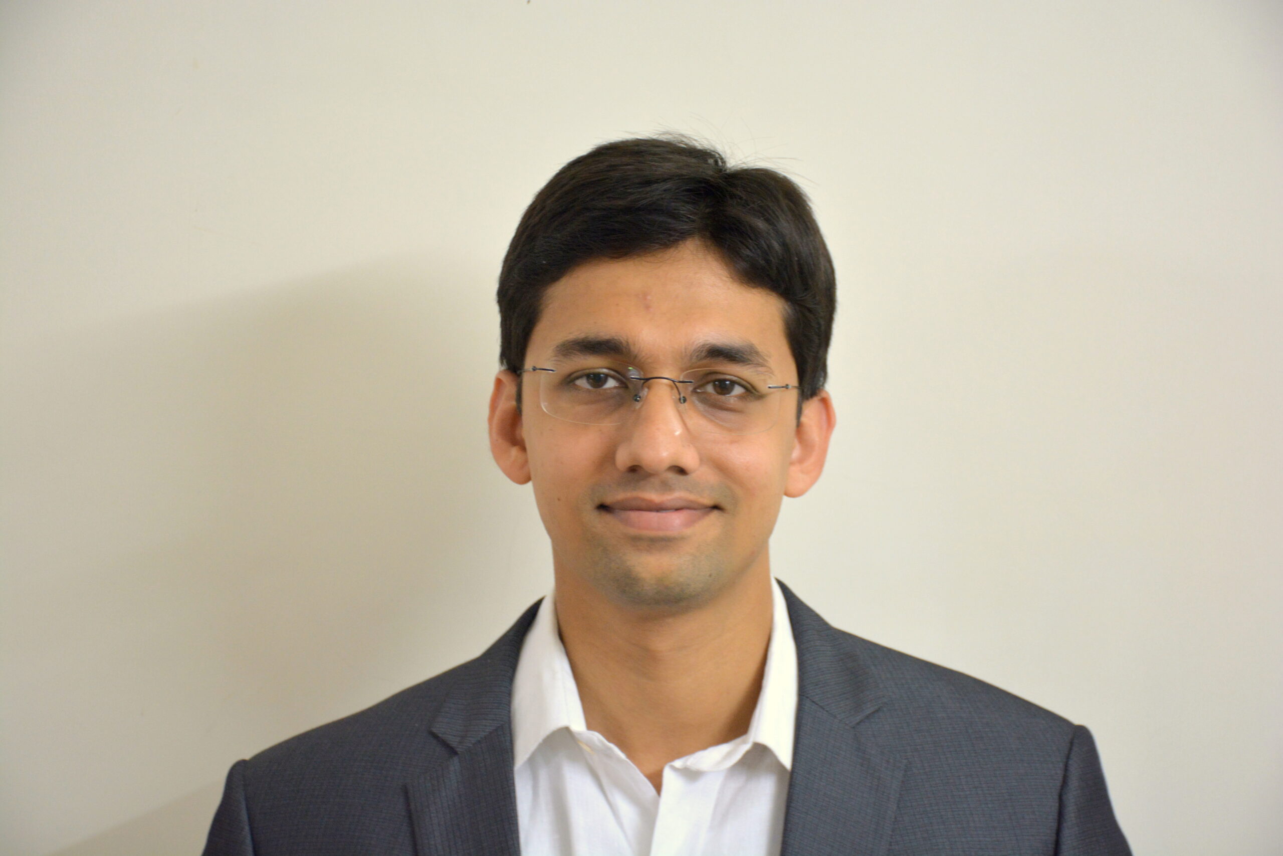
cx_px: 642
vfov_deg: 14.7
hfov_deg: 21.9
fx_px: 3314
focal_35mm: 93
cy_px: 428
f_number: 5
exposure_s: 1/15
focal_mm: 62
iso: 800
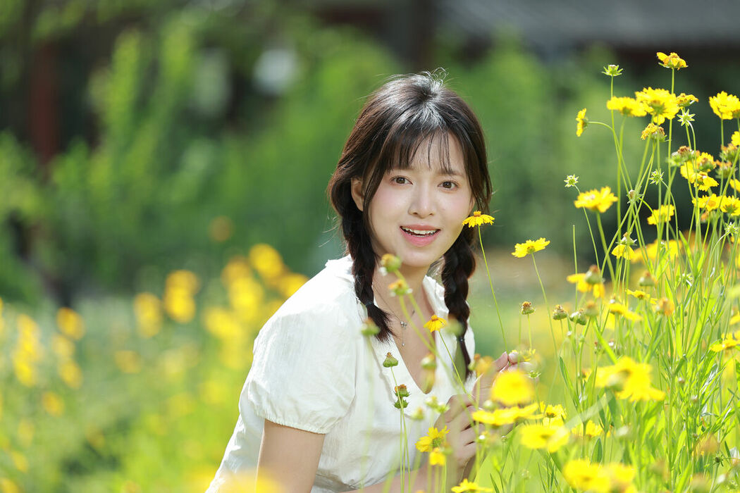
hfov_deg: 11.6
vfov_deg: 7.8
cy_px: 246
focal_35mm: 177
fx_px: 3638
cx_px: 370
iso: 100
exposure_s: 1/500
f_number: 2.8
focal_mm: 177
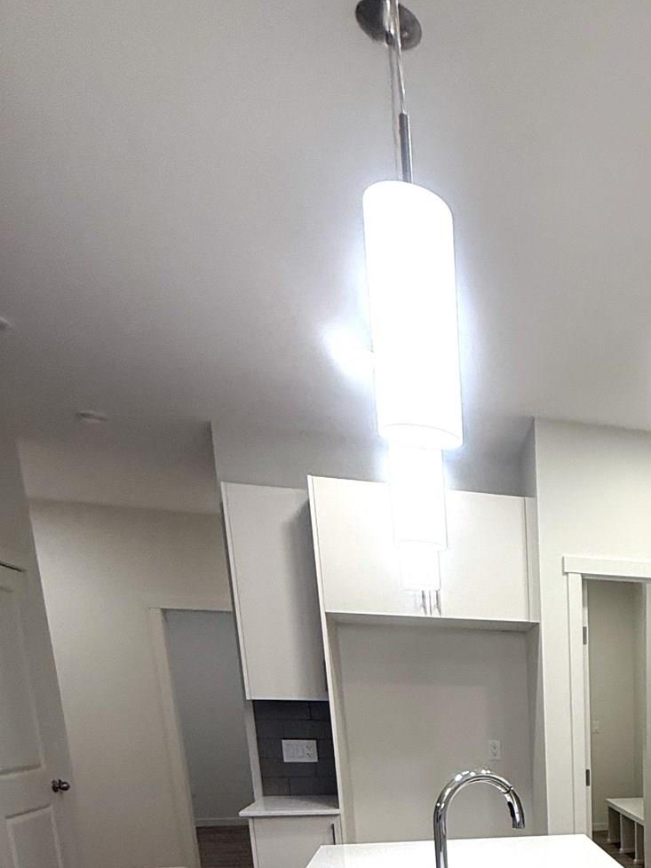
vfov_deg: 45.2
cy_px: 899
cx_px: 725
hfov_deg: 36.1
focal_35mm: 33
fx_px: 827
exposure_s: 1/120
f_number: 2.2
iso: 200
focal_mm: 2.22
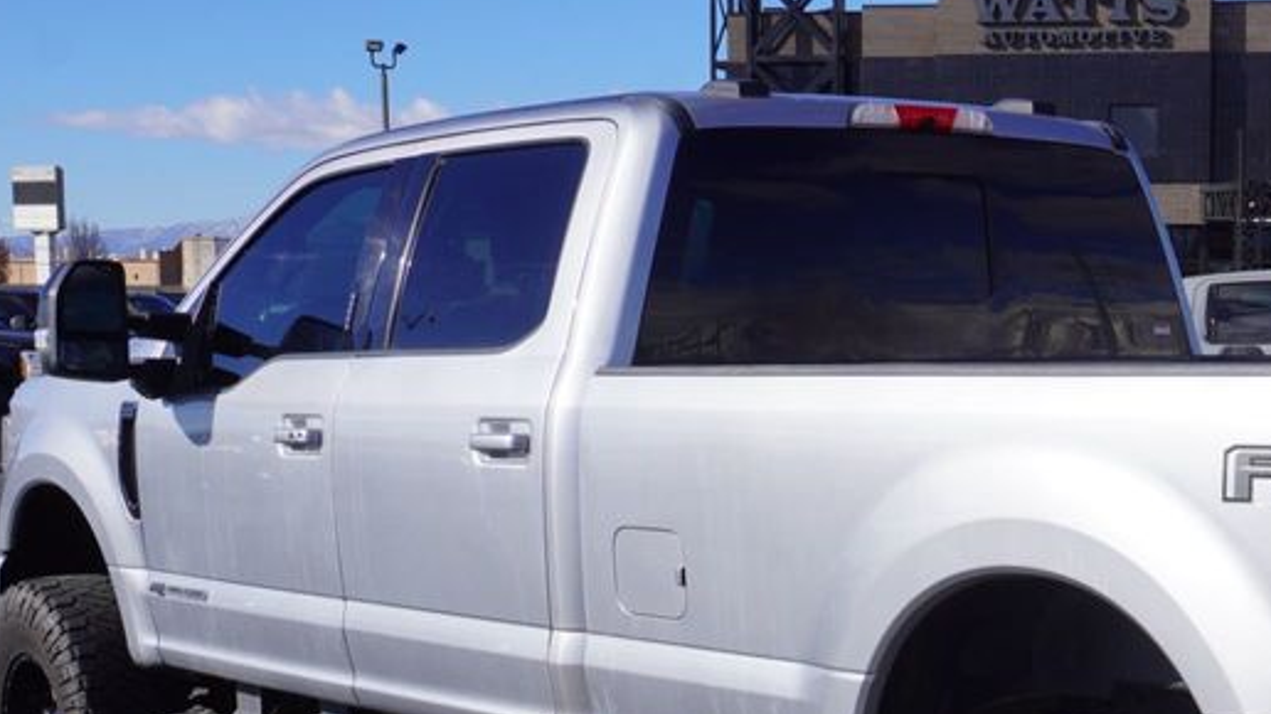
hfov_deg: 26.5
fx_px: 2630
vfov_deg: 15.2
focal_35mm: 78
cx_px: 1071
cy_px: 684
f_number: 11
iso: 100
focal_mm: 25
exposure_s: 1/200
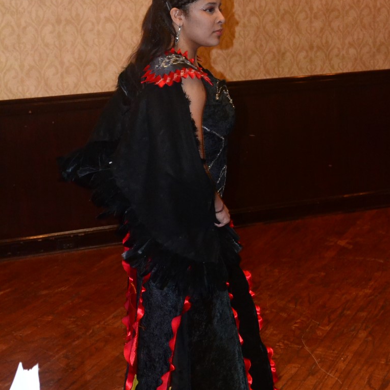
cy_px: 231
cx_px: 195
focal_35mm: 77
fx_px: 981
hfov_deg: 22.5
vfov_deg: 22.4
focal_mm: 40
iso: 3200
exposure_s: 1/60
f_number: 7.1
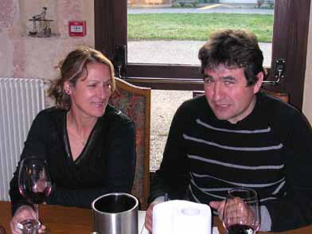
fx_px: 487
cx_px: 156
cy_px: 117
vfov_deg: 27.0
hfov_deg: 35.5
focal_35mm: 54
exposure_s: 1/60
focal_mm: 8.2
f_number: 3.2
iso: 251
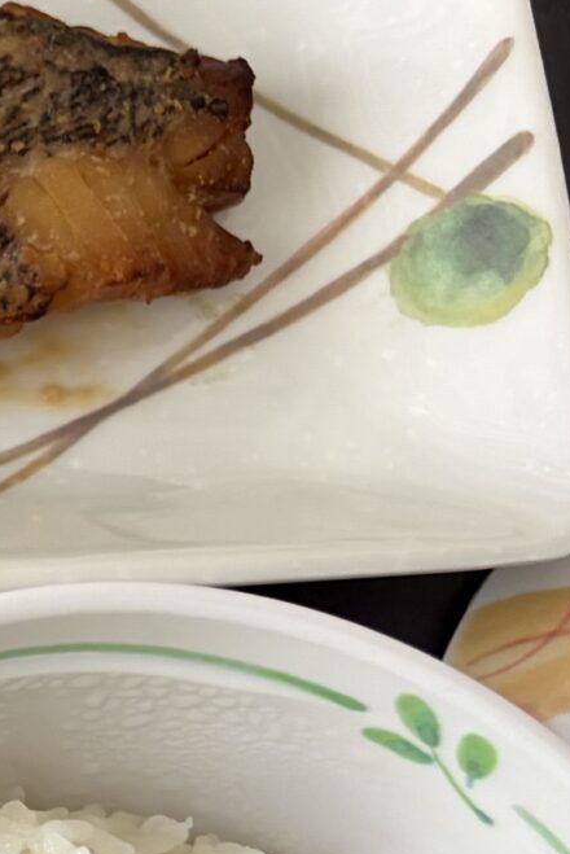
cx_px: -894
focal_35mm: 105
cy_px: 757
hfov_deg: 10.7
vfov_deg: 19.1
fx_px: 2491
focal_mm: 5.96
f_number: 1.6
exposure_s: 1/50
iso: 64
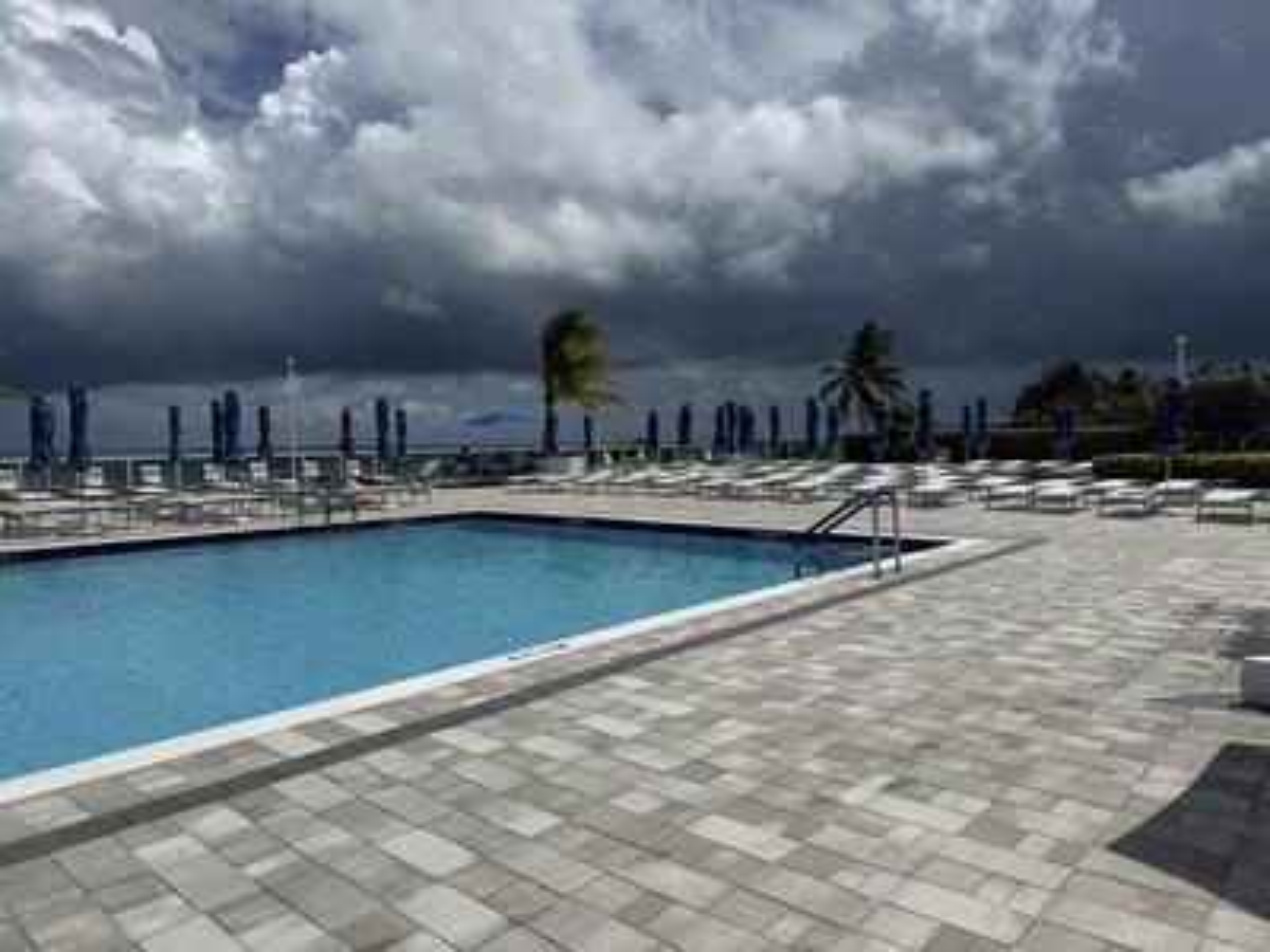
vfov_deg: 56.8
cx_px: 635
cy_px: 476
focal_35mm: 24
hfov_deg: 71.6
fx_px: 881
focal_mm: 6.76
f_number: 1.78
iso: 80
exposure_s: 1/14286
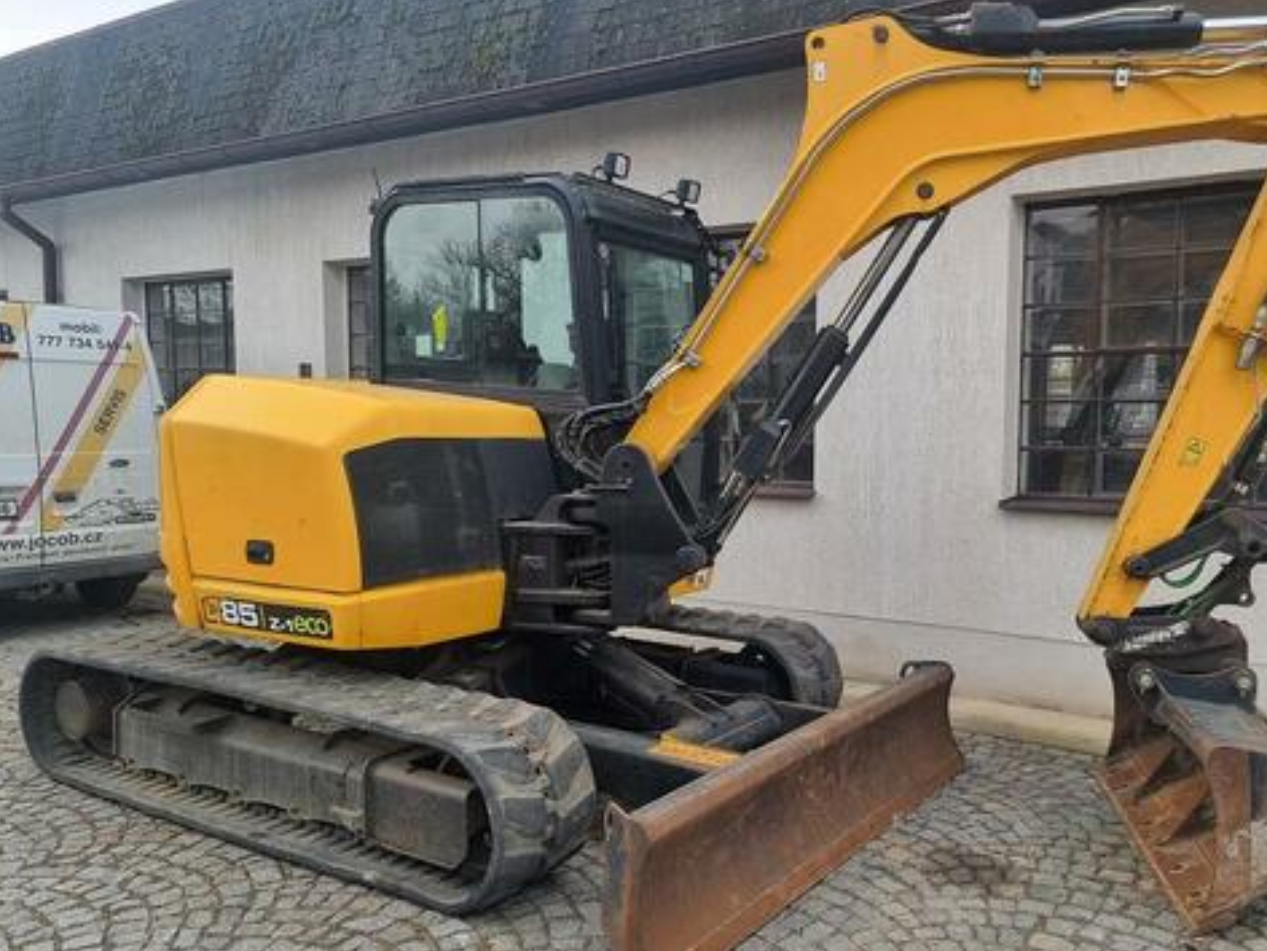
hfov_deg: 61.2
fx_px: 1061
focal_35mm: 29
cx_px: 754
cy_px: 470
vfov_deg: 48.2
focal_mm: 6.7
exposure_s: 1/208
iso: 50
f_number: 1.8
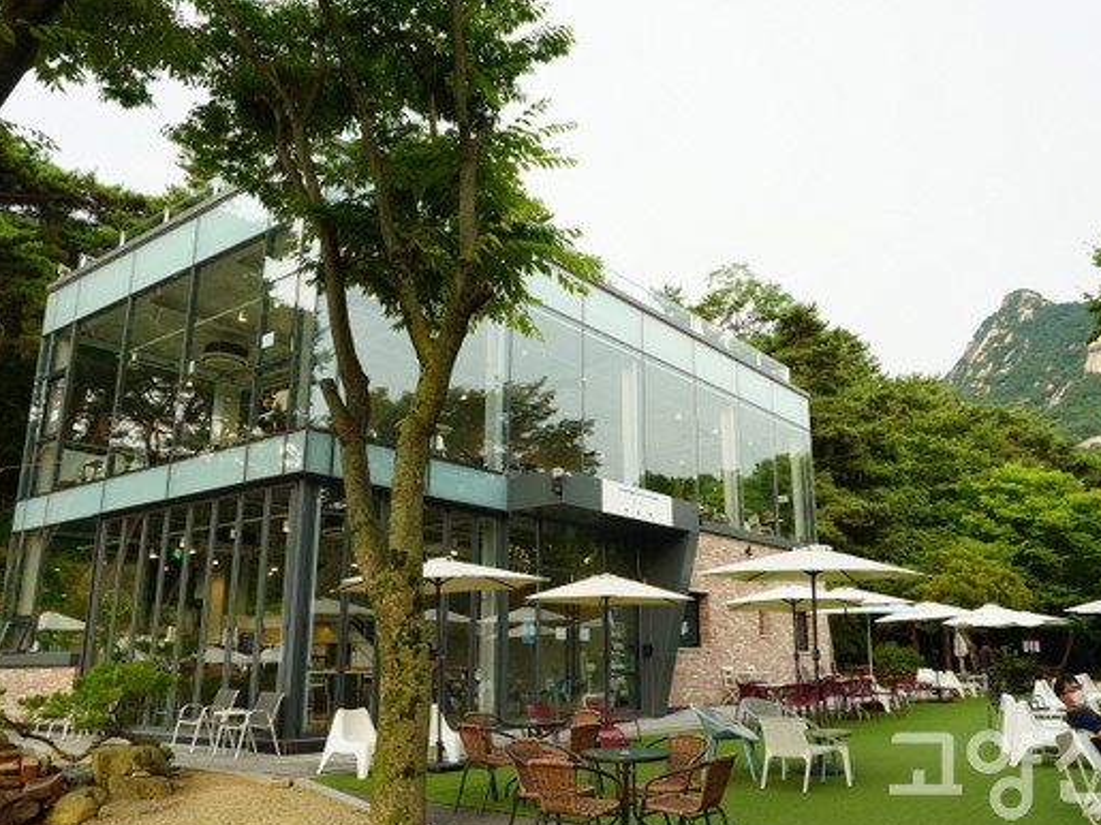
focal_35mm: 29
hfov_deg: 62.3
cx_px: 601
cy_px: 425
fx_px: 908
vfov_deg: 48.9
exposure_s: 1/60
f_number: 4.5
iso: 100
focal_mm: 17
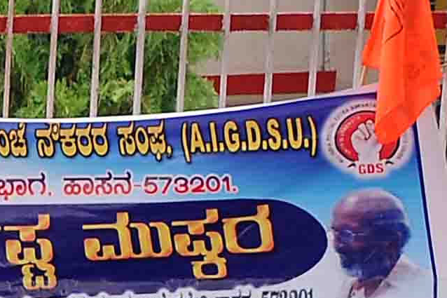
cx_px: -791
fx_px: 4374
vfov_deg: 3.8
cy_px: 825
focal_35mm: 352
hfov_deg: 5.6
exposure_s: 1/125
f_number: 7.1
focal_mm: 35
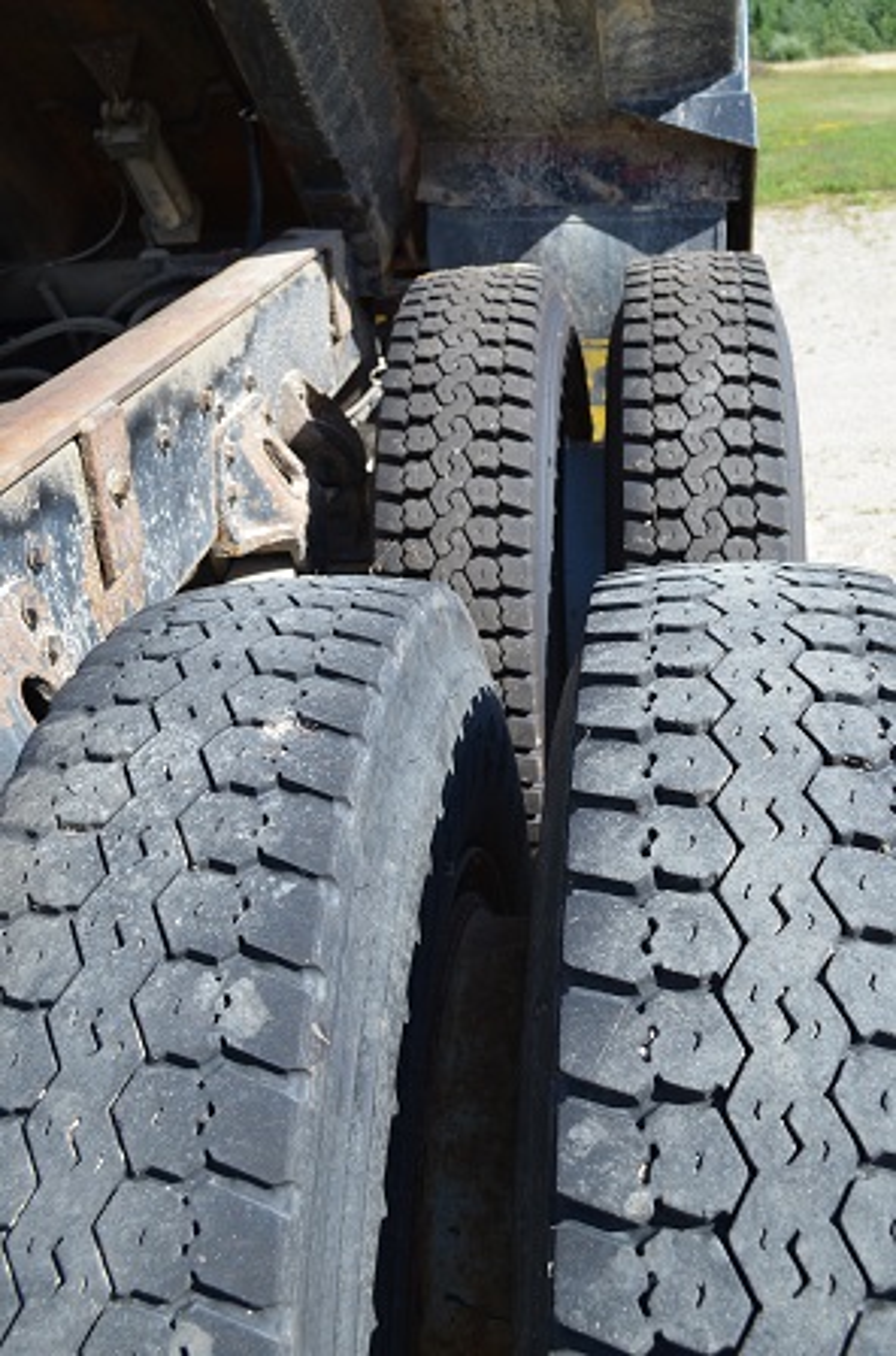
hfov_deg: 36.7
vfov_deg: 53.3
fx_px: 1352
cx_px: 448
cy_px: 678
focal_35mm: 36
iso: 200
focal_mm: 24
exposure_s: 1/250
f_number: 8
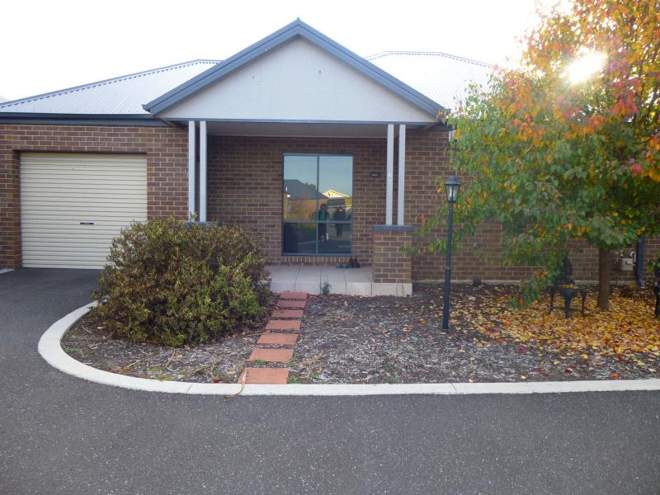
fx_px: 477
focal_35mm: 25
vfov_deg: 54.9
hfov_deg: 69.4
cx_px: 330
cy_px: 248
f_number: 3.1
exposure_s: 1/125
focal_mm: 4.5
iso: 100
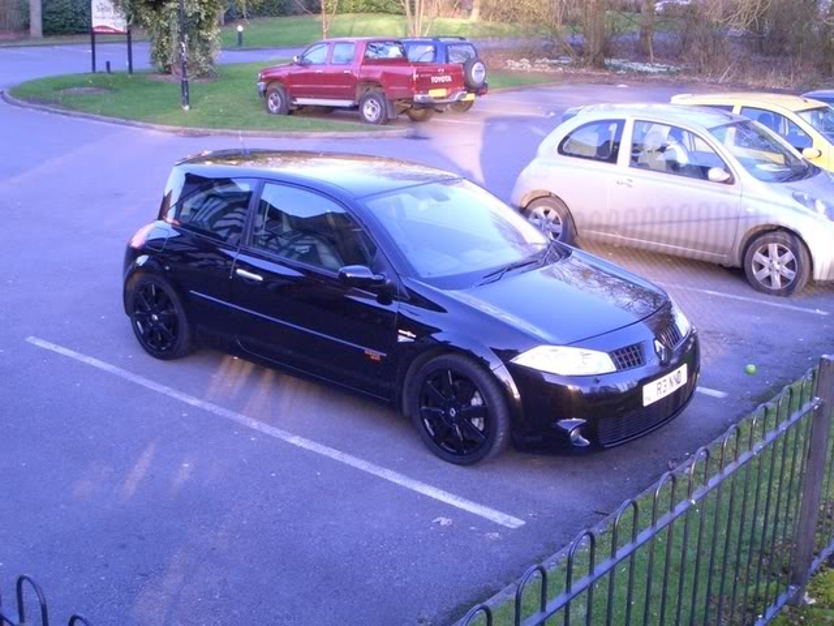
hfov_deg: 43.9
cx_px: 417
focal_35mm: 43
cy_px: 313
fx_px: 1036
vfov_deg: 33.6
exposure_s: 1/80
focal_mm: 5.7
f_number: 4.3
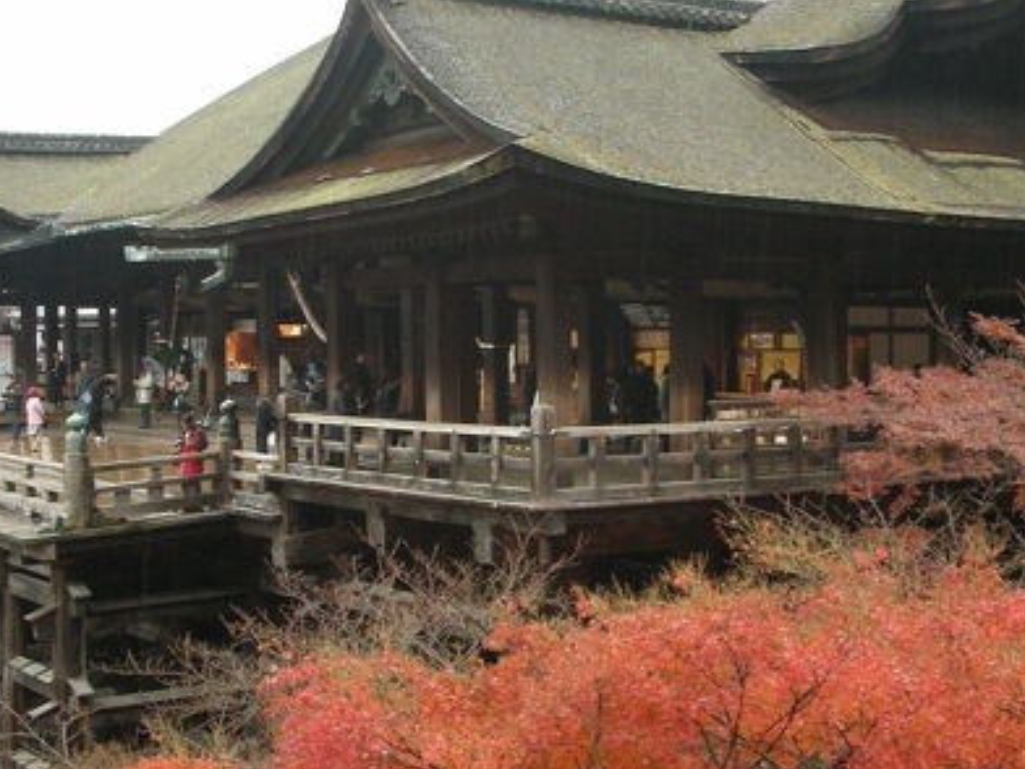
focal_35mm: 58
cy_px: 407
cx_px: 445
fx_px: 1717
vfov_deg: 25.2
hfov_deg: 33.2
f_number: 2.8
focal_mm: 5.8
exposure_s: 1/30
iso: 180
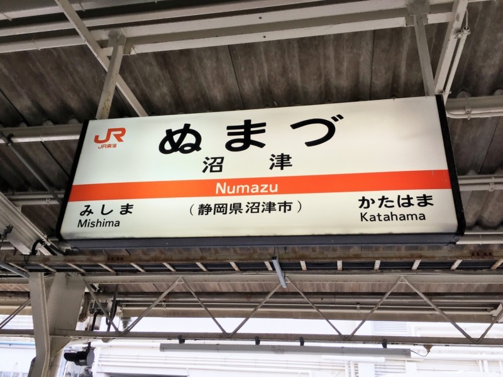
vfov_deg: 48.2
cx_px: 252
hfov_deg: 61.7
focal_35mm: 29
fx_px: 421
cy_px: 188
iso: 40
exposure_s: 1/120
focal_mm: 4.15
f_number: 2.2
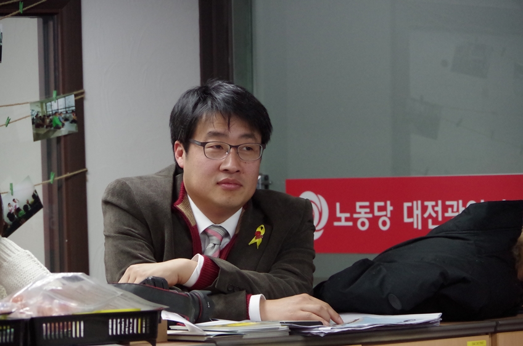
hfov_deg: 10.2
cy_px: 173
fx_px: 2929
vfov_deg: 6.8
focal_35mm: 202
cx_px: 262
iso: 3200
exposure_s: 1/80
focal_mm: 135
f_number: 5.6
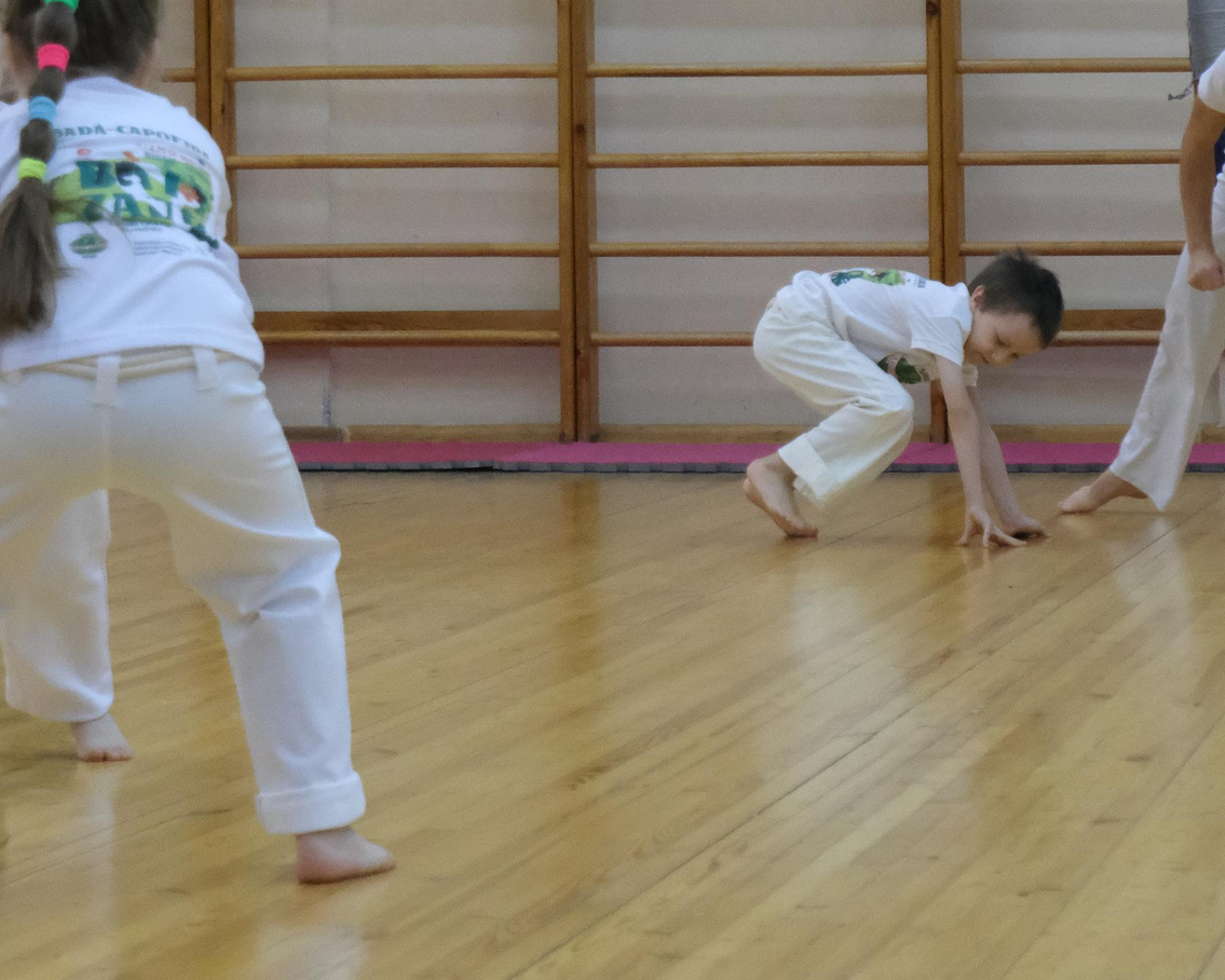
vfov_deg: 10.7
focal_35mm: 144
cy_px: 187
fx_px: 5221
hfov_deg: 13.3
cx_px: 1025
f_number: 5.6
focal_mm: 45
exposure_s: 1/250
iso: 6400
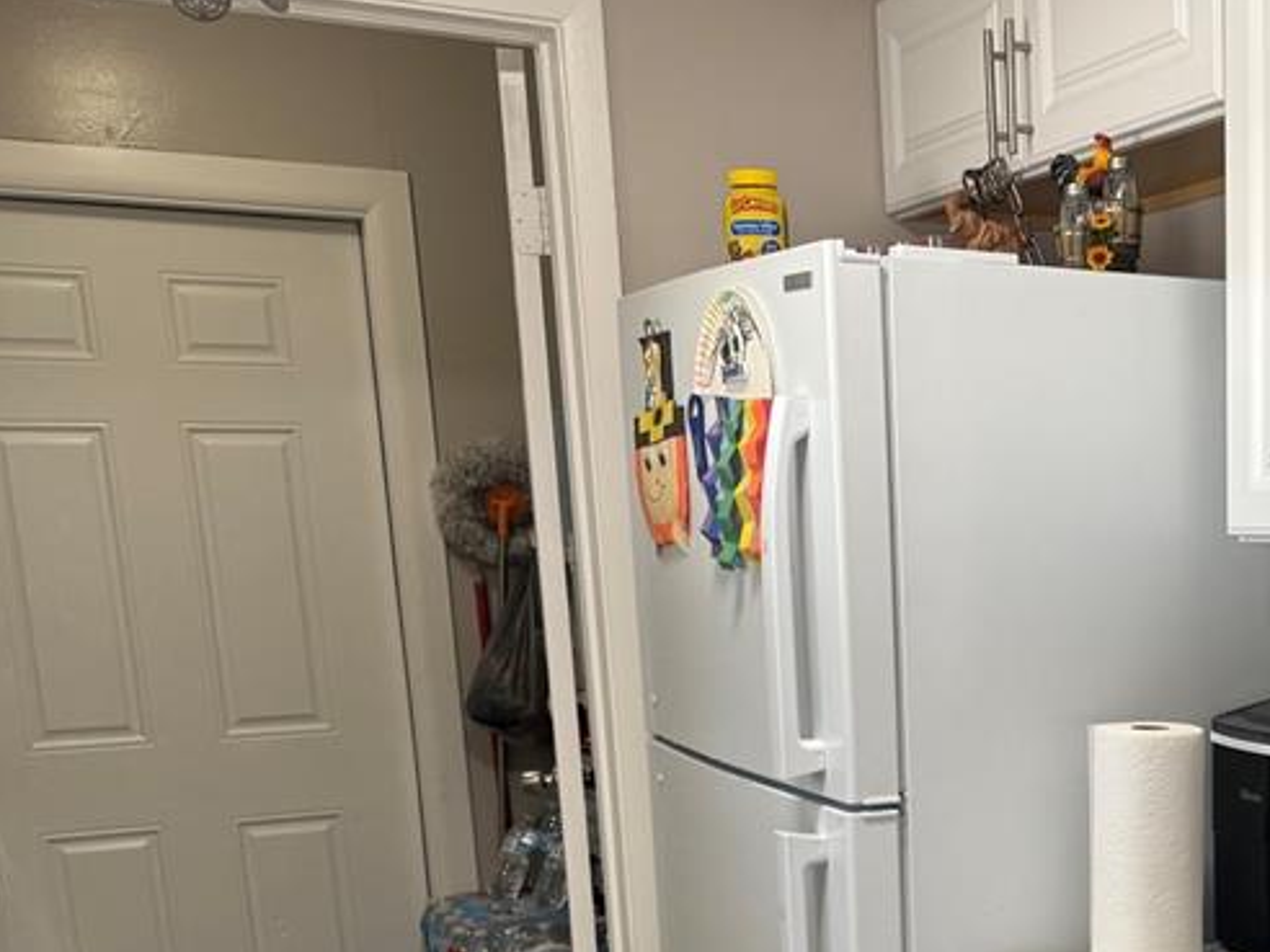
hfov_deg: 35.5
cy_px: 937
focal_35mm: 50
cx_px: 1190
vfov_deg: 27.5
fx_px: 1834
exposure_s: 1/120
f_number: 1.78
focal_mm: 6.76
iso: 100
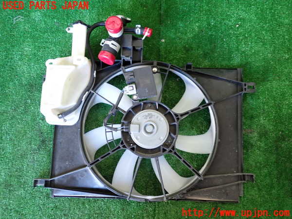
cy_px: 110
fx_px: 253
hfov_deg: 60.0
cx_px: 146
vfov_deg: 46.8
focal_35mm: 30
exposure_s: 1/30
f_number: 2.3
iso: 320
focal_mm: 5.4
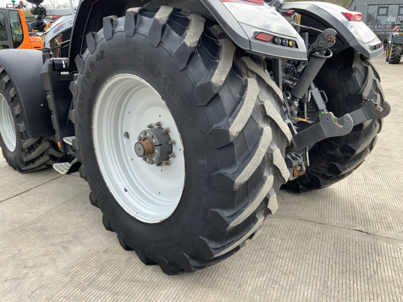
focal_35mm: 29
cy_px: 151
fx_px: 338
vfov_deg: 48.2
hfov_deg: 61.7
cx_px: 202
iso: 16
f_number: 1.8
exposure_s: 1/335
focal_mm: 3
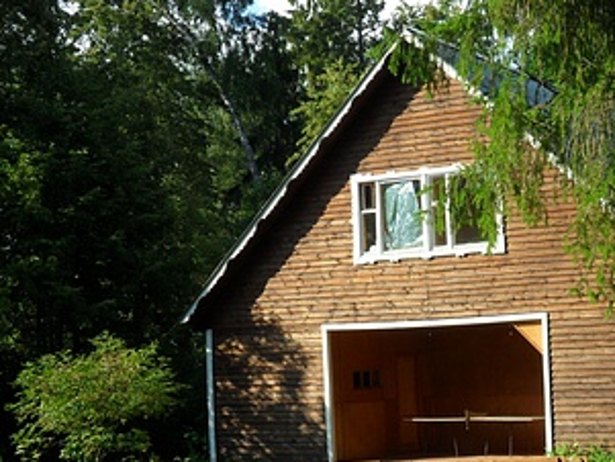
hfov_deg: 24.2
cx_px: 519
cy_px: 318
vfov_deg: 18.6
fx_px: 1404
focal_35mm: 79
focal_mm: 7.8
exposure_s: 1/180
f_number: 4.5
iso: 80
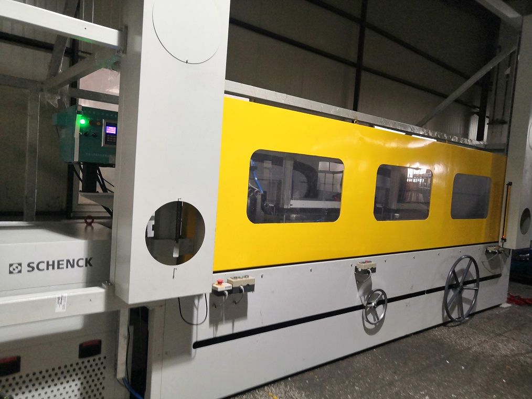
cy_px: 200
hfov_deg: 65.3
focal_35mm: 27
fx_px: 415
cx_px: 266
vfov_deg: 51.4
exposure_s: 1/33.3
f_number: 1.8
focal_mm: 3.95
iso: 320
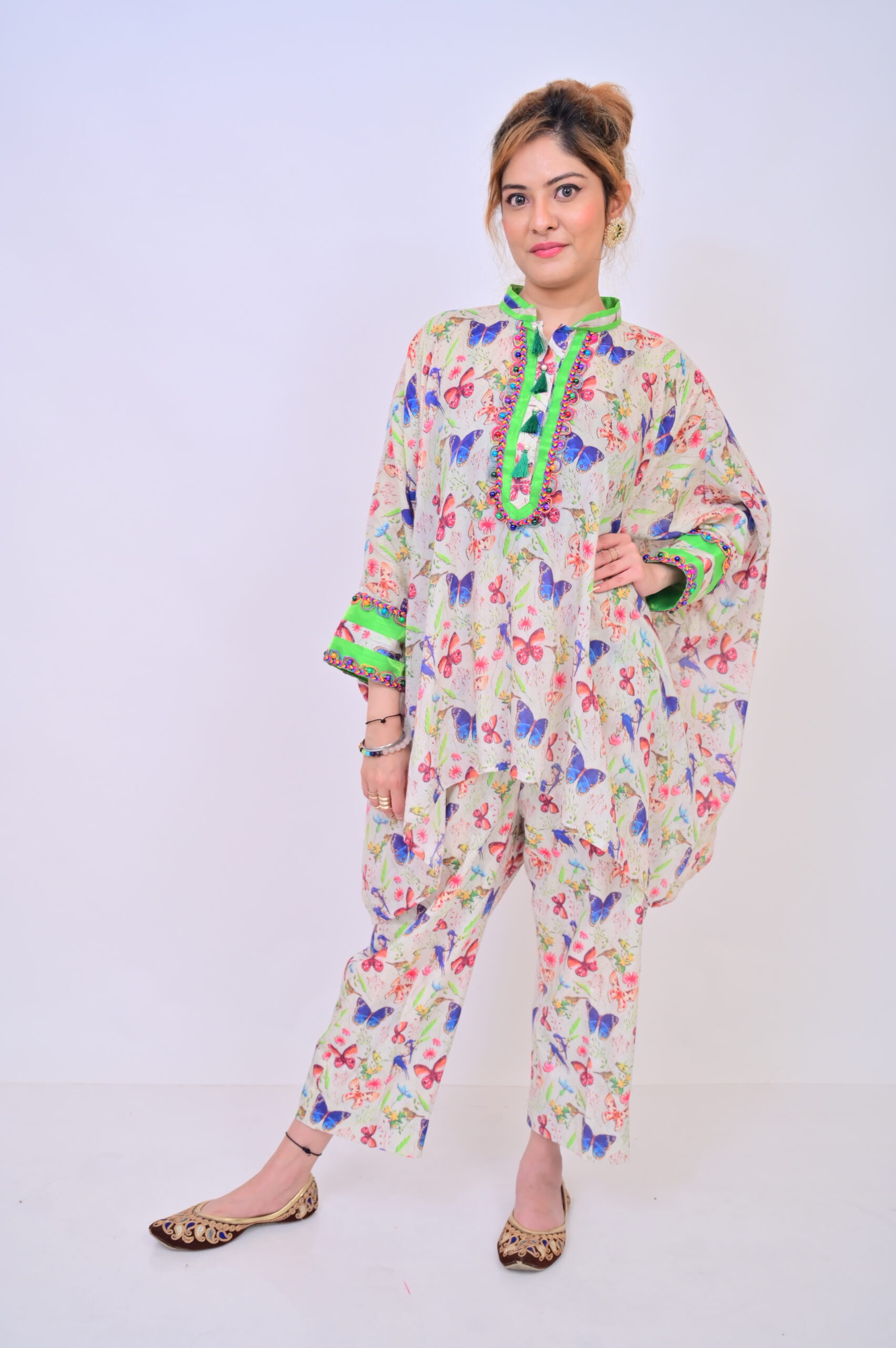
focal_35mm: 43
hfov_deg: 31.1
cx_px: 448
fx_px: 1608
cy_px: 674
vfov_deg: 45.5
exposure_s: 1/125
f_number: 4
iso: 200
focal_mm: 43
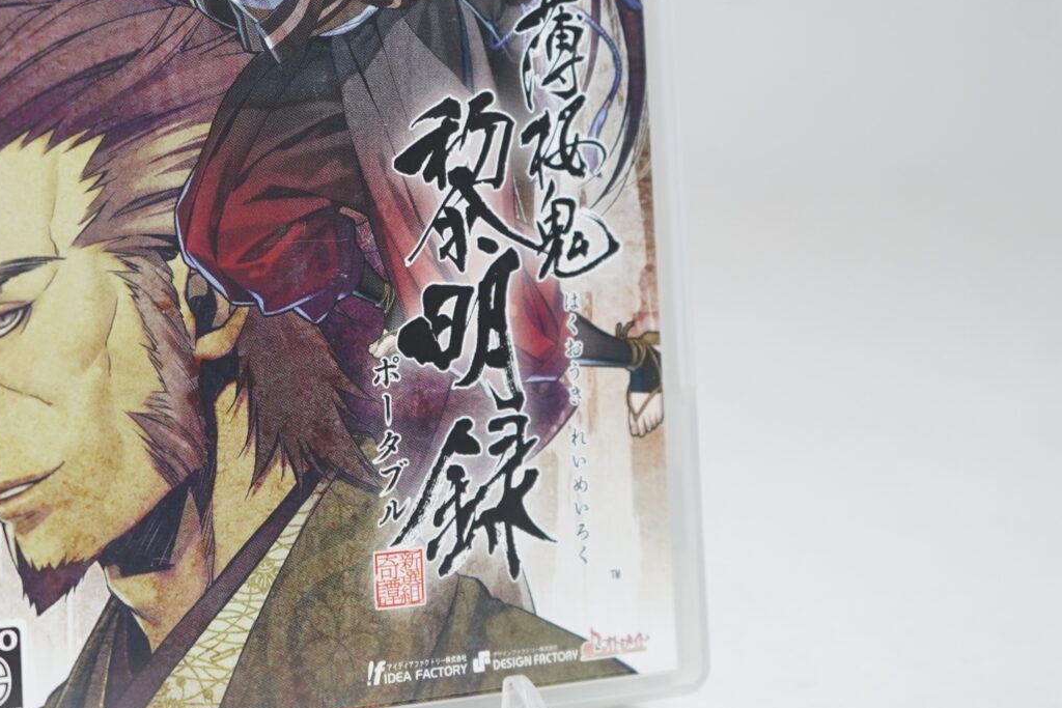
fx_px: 2803
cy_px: 8
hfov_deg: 21.3
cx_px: 300
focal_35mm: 95
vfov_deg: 14.2
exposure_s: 1/40
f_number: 5
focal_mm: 38
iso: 800
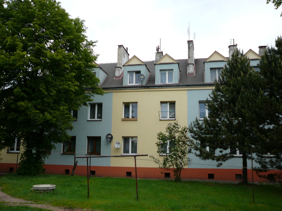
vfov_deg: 40.7
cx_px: 141
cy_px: 106
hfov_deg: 52.6
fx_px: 285
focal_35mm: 35
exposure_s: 1/800
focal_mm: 5.2
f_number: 2.8
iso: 80
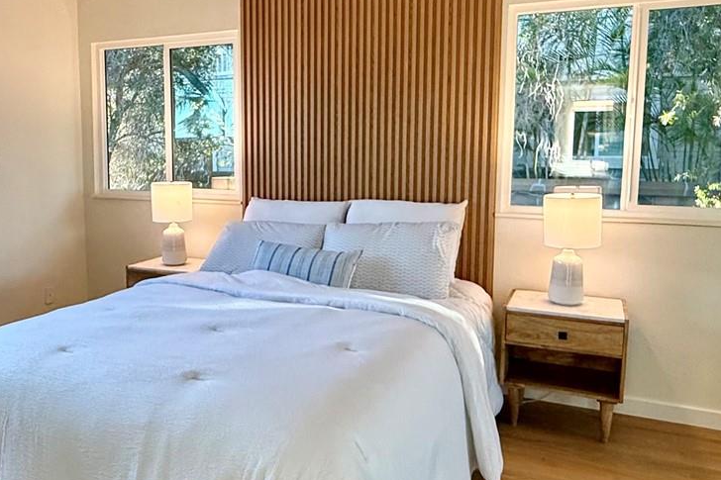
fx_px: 641
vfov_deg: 41.1
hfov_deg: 58.3
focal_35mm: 32
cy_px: 217
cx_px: 295
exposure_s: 1/120
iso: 125
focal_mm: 2.22
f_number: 2.2
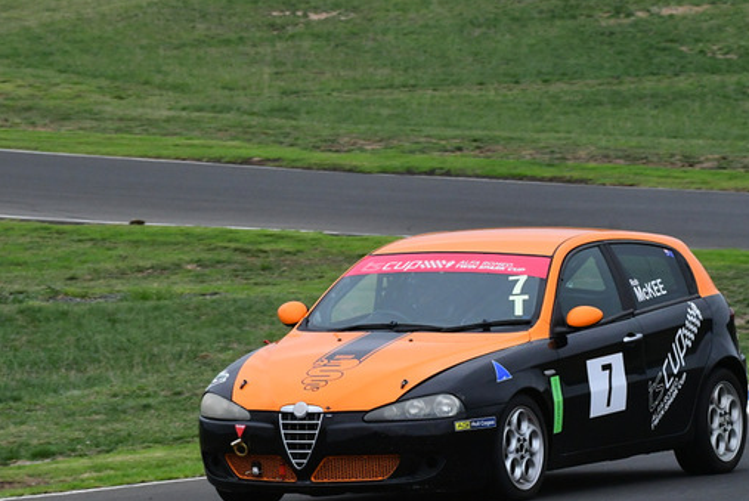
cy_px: 250
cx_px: 306
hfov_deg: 4.4
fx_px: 9849
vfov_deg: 2.9
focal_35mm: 473
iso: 2000
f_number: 10
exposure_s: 1/640
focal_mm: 200
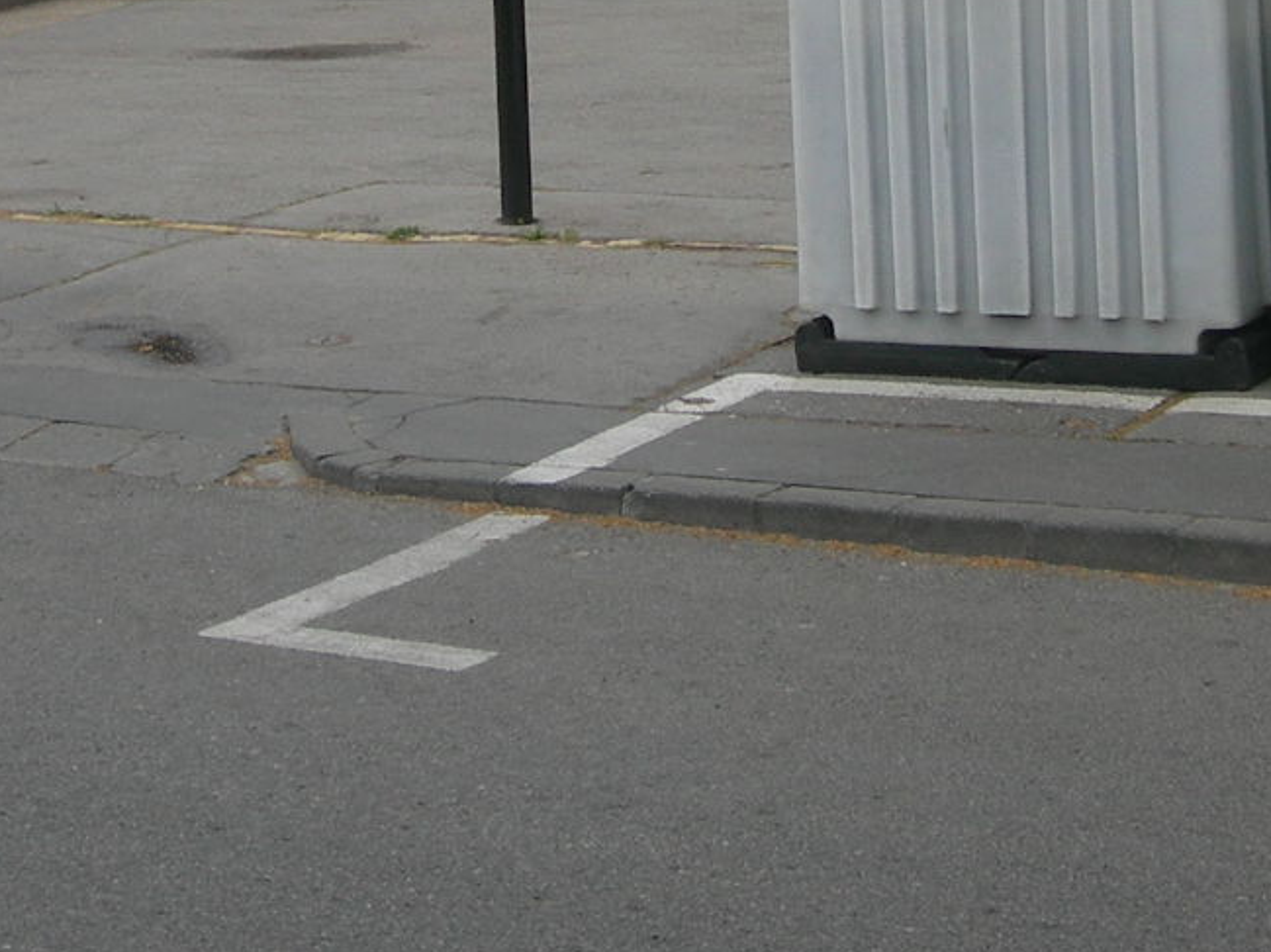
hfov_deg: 16.4
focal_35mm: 120
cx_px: 713
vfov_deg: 12.1
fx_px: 4404
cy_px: -167
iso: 50
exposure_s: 1/140
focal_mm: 7.8
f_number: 4.8
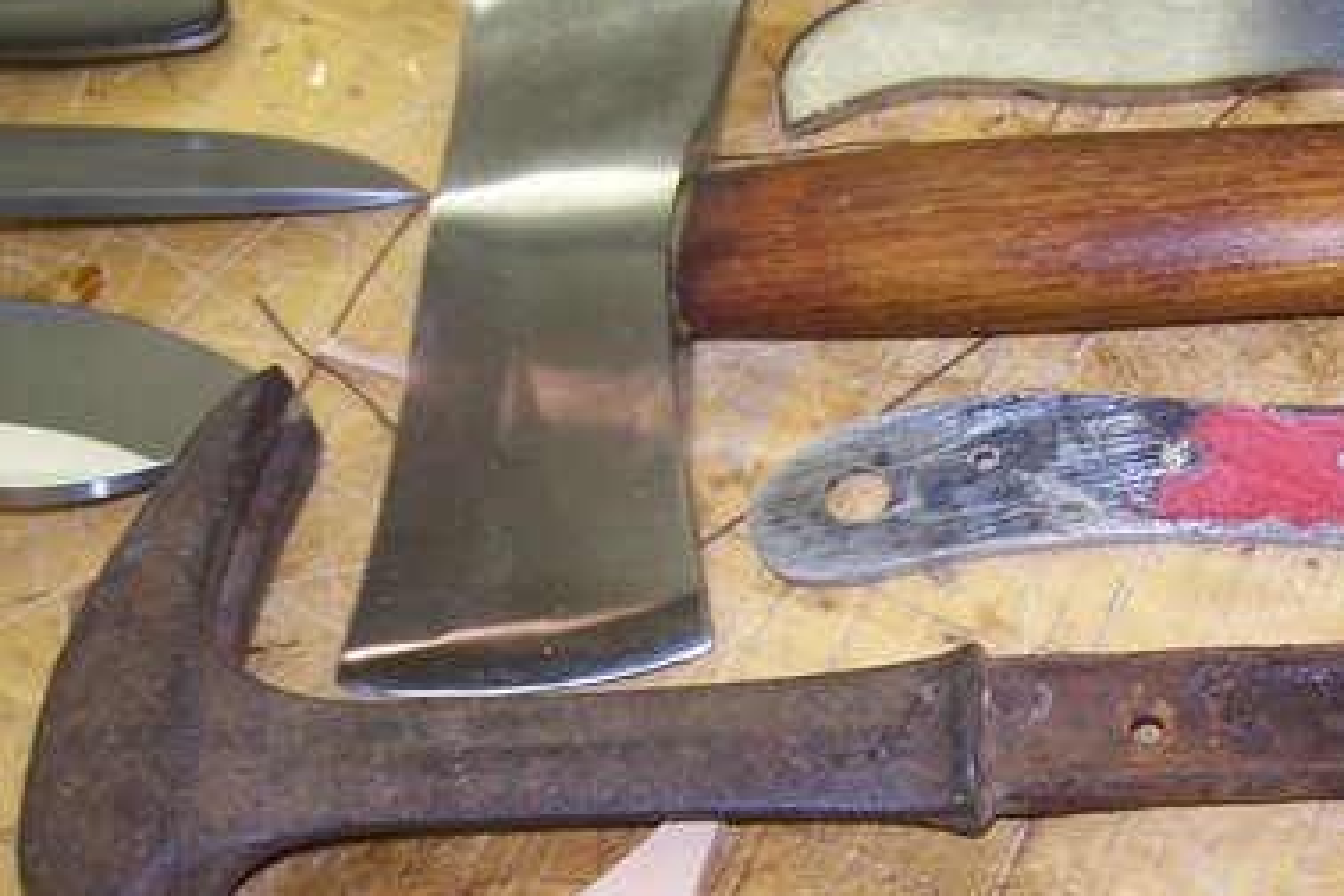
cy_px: 668
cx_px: 996
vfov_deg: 20.2
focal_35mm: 67
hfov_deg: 29.6
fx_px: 2501
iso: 80
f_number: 2.8
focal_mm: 6.3
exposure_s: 1/60
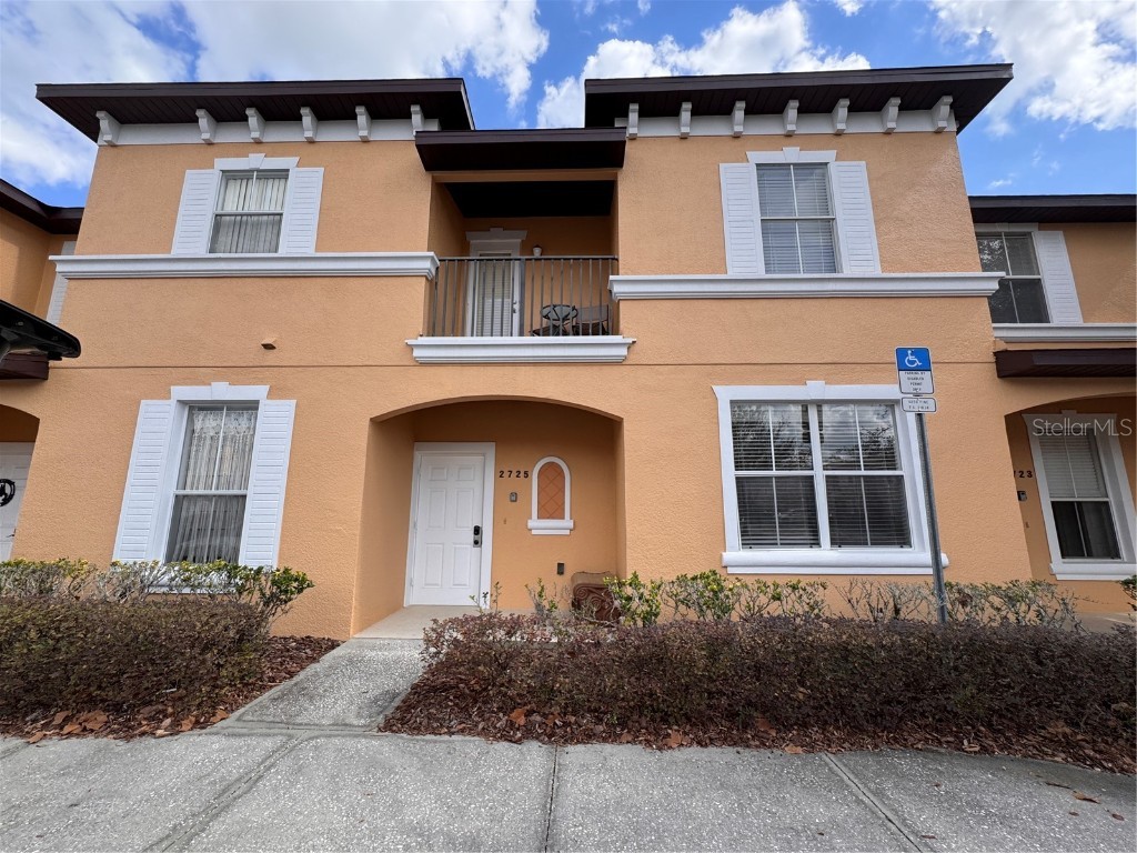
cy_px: 426
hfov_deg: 102.1
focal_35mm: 14
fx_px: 460
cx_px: 568
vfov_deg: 85.7
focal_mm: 2.22
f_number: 2.2
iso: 50
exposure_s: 1/1034
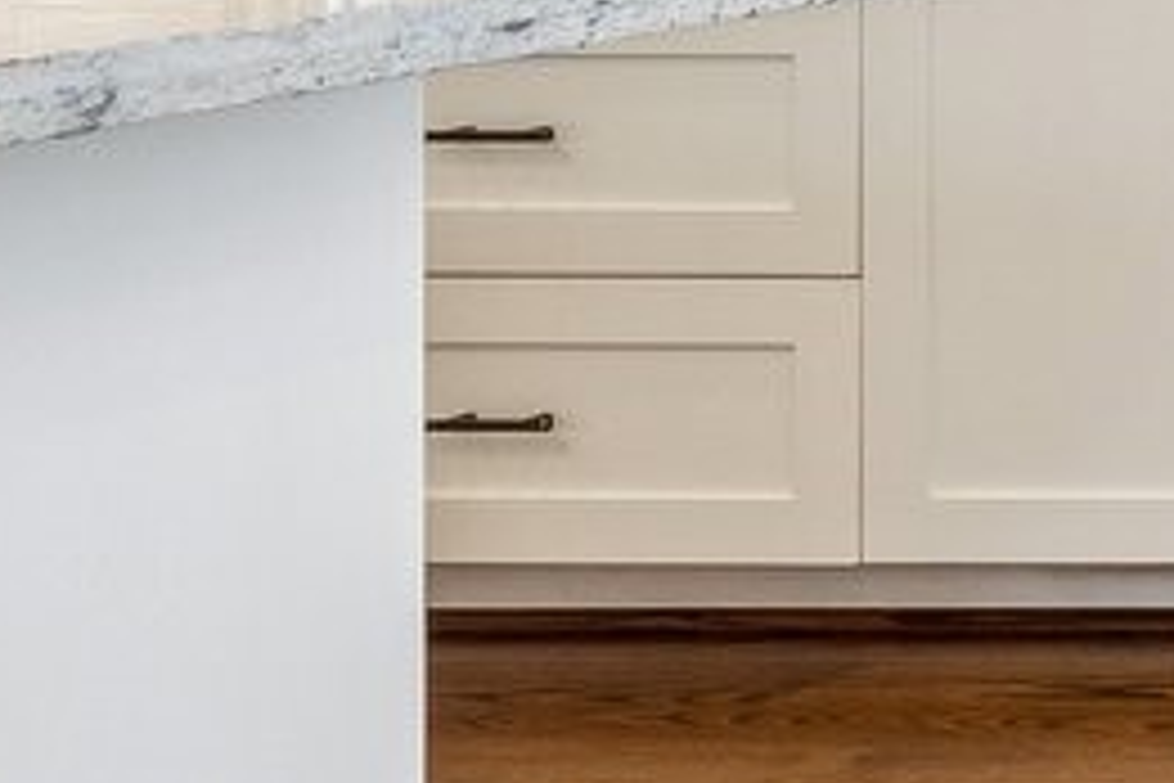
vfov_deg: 11.5
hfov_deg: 8.8
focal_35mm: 110
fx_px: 3587
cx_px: 4399
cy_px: -623
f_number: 8
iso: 640
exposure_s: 1/50
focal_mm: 14
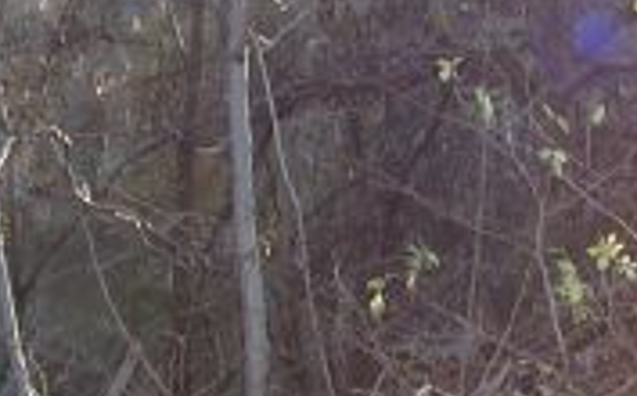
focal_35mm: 240
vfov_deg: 5.4
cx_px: 356
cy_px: 58
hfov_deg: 8.8
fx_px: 4160
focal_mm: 10.4
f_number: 2.8
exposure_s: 1/119
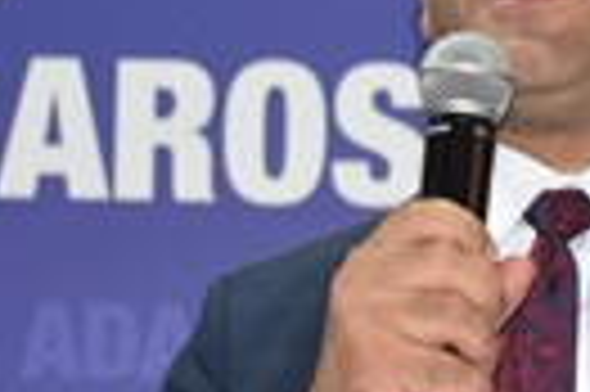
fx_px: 4567
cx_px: 604
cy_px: 180
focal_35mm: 279
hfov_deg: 7.4
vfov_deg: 4.9
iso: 1400
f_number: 4.2
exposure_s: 1/60
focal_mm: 38
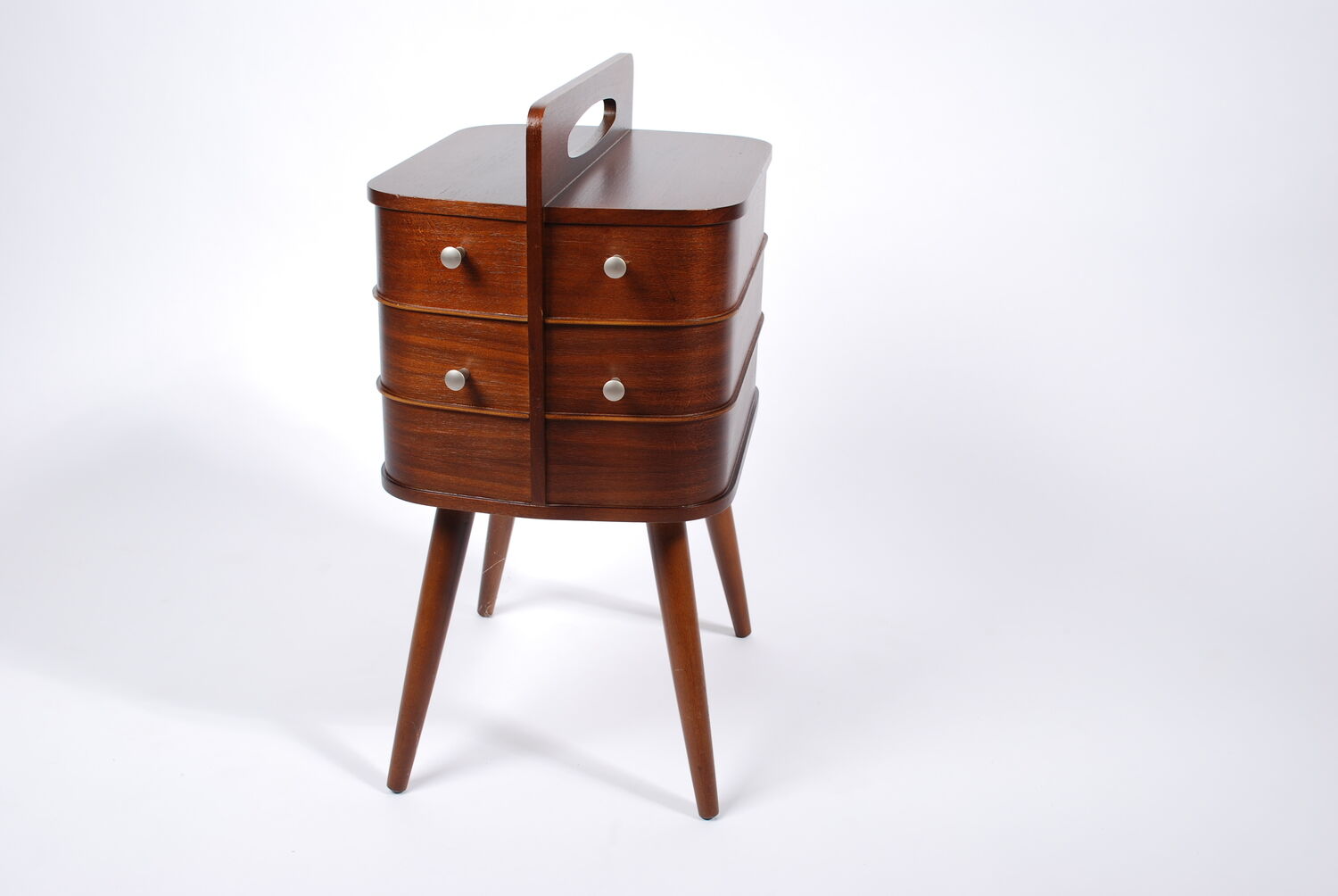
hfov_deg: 46.3
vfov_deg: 32.0
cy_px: 448
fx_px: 1563
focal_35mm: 42
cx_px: 669
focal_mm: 28
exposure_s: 1/100
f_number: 9
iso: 100
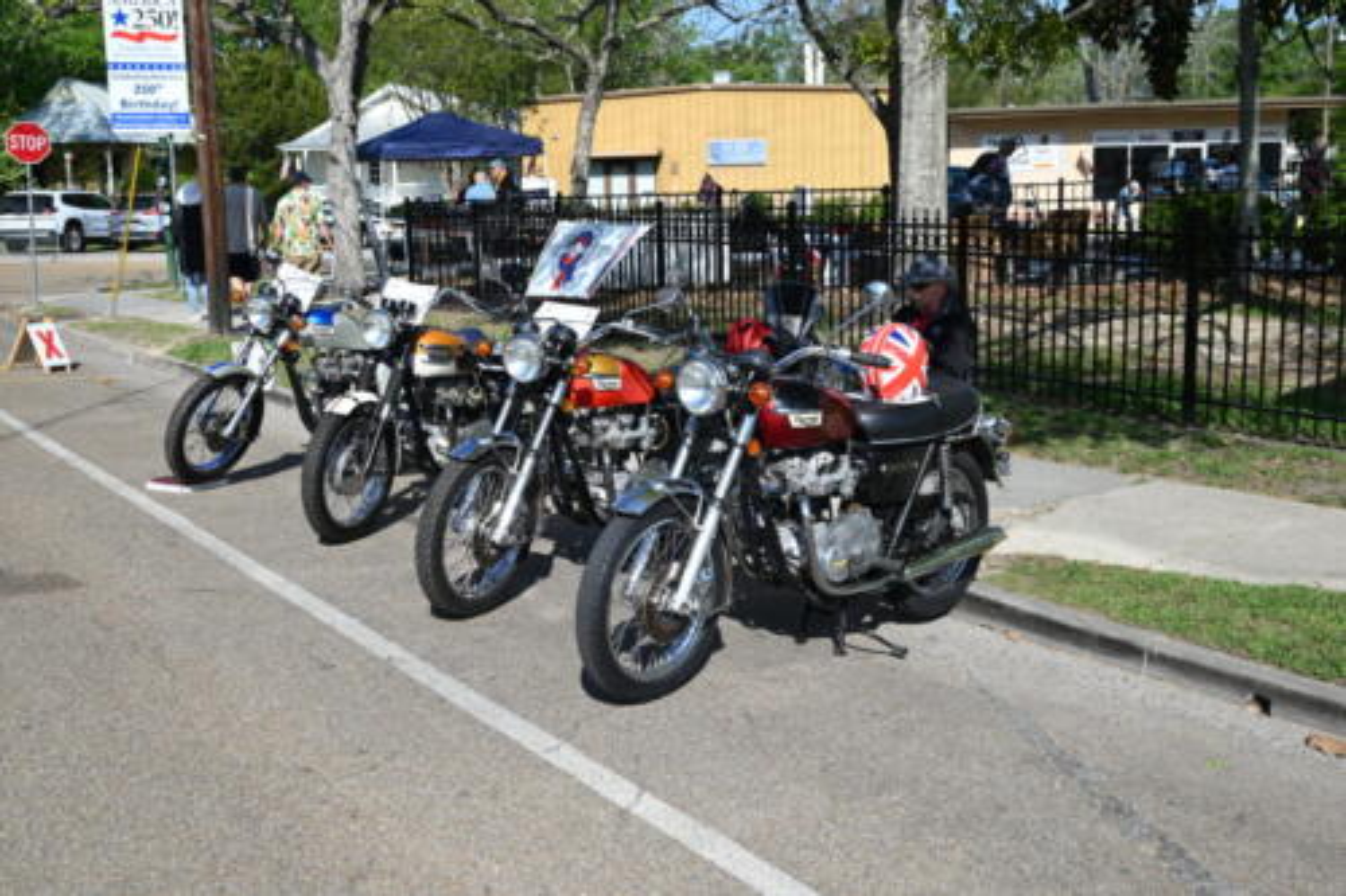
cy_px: 448
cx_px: 673
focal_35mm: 40
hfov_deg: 48.5
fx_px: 1495
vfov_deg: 33.4
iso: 100
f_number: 7.1
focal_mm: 40
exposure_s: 1/400
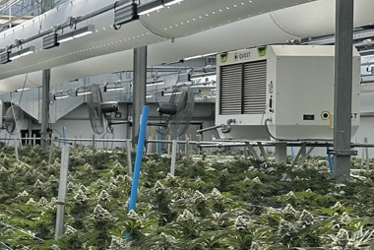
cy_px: 143
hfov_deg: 19.9
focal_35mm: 84
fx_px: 873
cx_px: -230
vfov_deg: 16.3
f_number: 1.78
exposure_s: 1/5263
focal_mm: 6.86
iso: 80
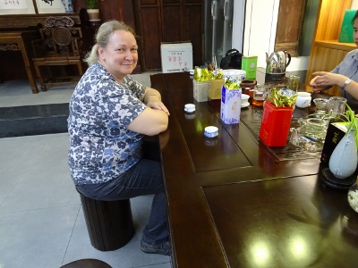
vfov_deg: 56.8
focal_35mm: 24
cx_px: 179
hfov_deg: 71.6
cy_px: 134
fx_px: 248
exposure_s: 1/30
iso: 800
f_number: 3.5
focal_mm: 4.1
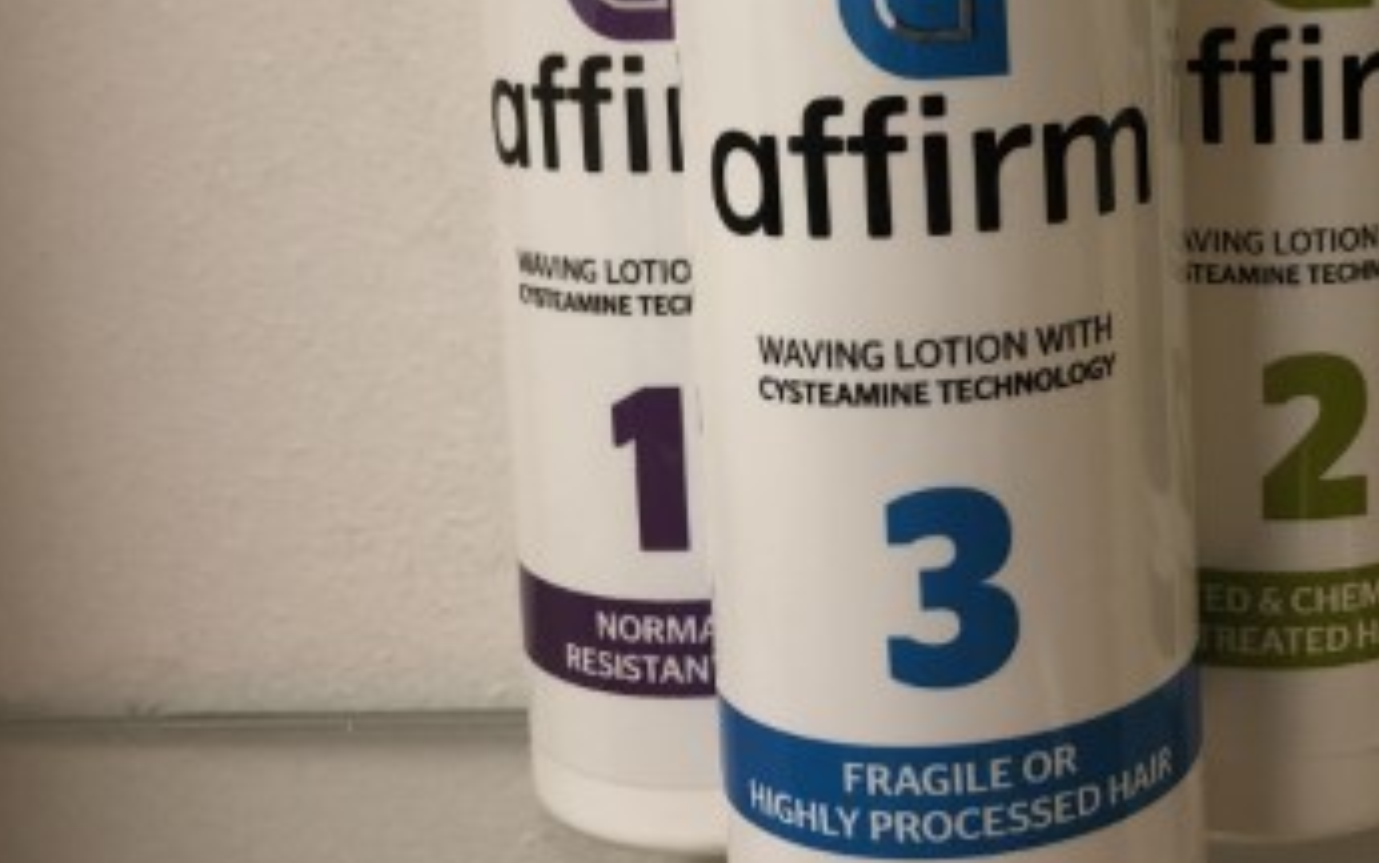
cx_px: 1127
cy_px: 124
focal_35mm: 55
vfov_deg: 23.1
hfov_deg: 35.5
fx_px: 2068
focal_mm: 4
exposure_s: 1/33
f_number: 1.8
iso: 40
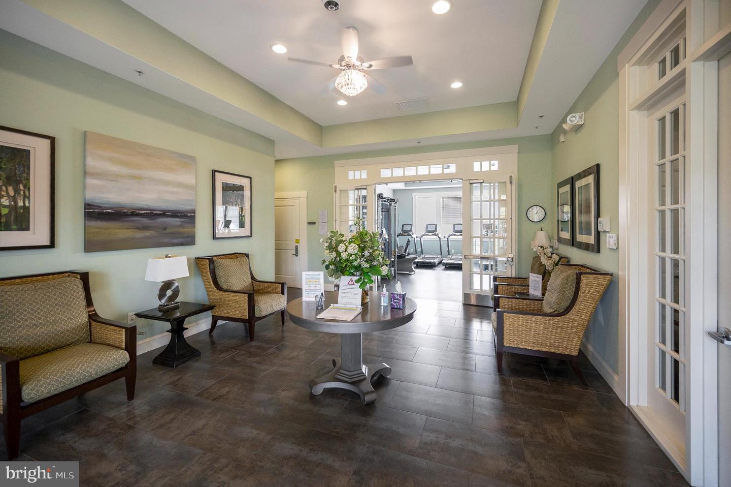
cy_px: 244
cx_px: 366
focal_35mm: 14
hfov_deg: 104.3
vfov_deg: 81.1
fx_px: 284
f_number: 4
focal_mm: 14
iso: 1400
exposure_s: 1/125
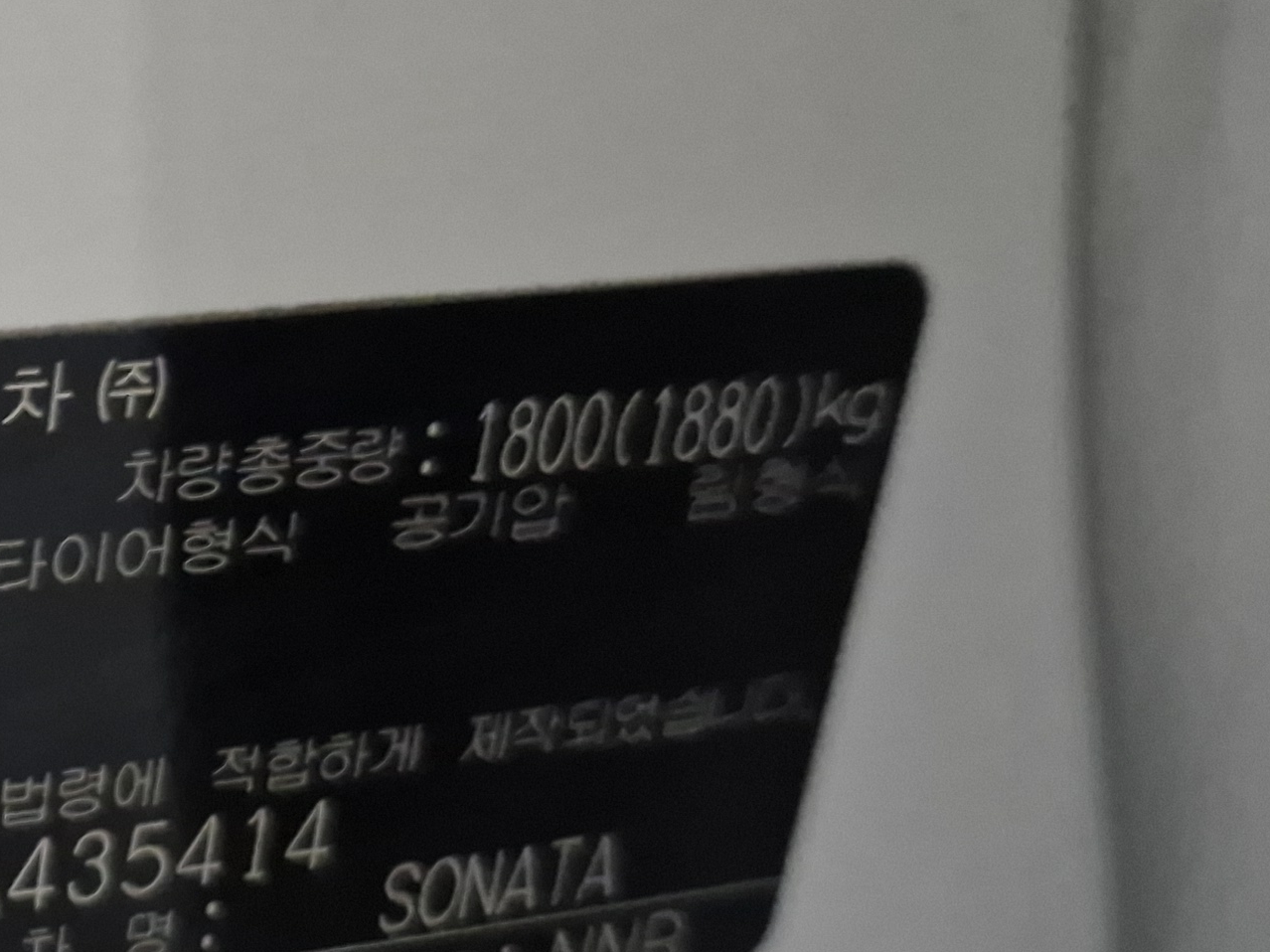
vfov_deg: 20.4
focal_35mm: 72
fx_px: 2641
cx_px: -425
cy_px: 507
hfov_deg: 23.5
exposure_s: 1/120
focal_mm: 5.54
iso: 125
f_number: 1.8
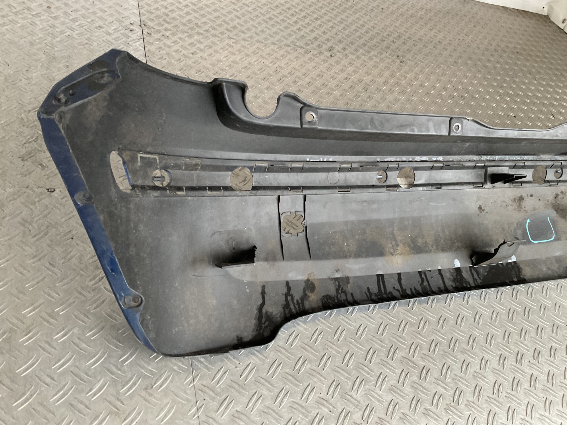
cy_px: 212
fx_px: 475
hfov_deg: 61.7
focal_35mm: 29
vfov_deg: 48.2
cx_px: 284
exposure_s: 1/50
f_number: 1.8
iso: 200
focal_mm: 3
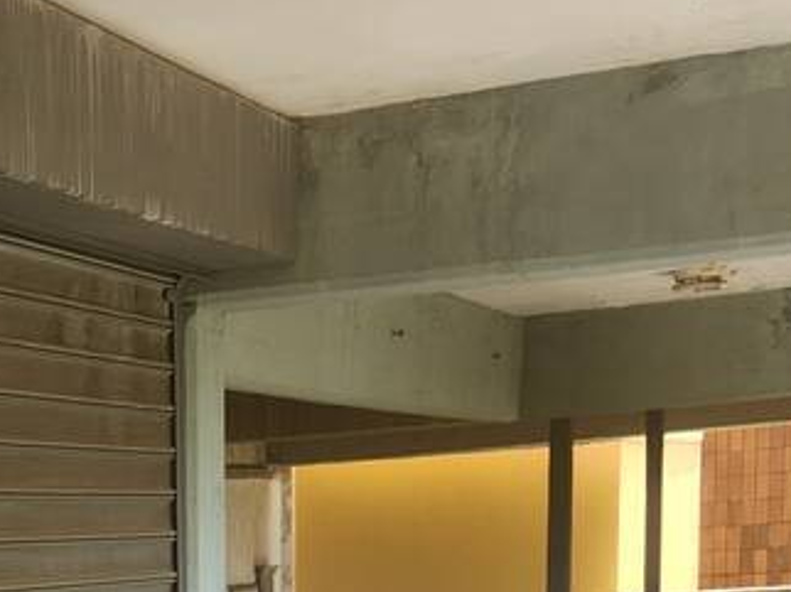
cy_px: 1066
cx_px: -275
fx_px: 2352
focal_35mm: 103
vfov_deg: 13.0
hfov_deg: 17.7
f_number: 1.8
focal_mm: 5.4
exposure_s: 1/246
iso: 20
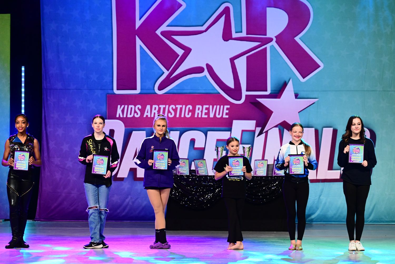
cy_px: 132
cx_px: 198
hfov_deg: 12.8
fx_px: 1755
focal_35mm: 160
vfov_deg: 8.6
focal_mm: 160
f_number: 4.5
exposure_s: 1/400
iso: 4000
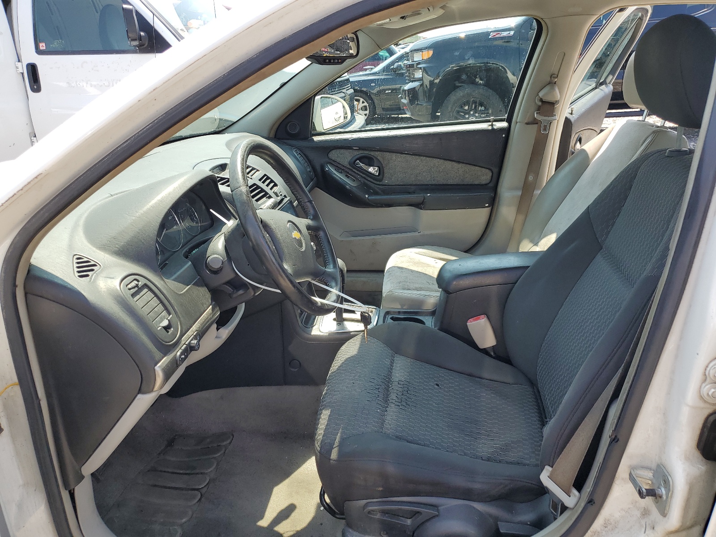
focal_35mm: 26
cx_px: 358
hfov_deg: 67.3
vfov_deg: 53.1
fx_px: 538
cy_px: 268
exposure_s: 1/769
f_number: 1.5
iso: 50
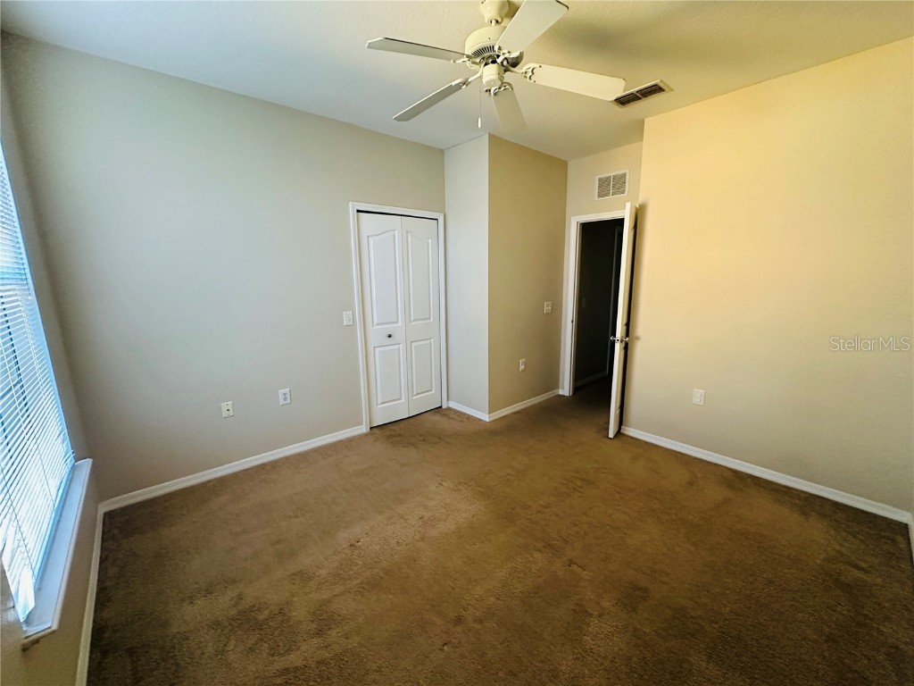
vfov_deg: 85.7
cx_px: 457
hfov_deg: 102.1
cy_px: 343
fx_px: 370
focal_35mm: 14
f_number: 2.2
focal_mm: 2.22
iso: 500
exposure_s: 1/60
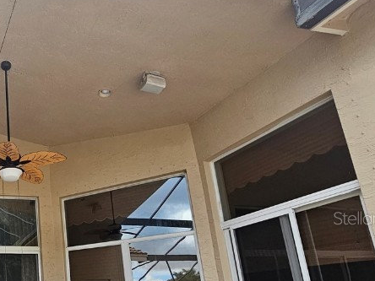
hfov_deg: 47.1
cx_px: -19
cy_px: 218
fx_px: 325
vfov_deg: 44.9
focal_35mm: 30
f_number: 2.2
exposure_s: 1/207
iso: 100
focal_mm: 2.2
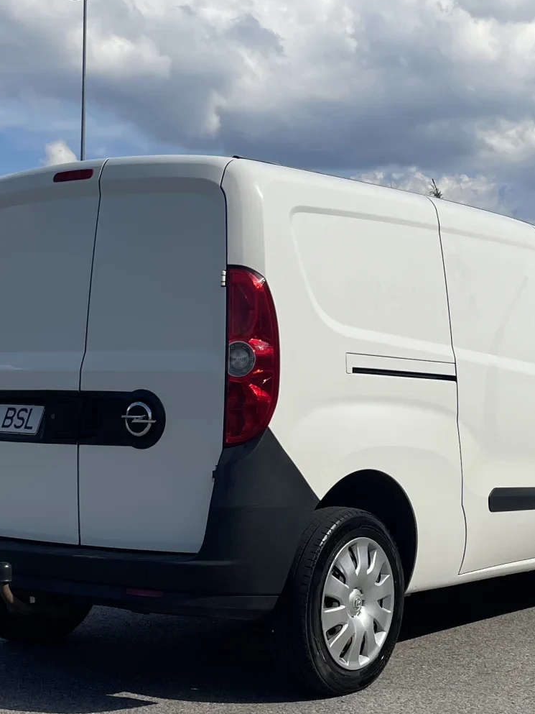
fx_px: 1380
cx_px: 287
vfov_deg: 28.9
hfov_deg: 21.9
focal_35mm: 67
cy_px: 281
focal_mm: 4.2
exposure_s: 1/6135
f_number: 1.6
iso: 32
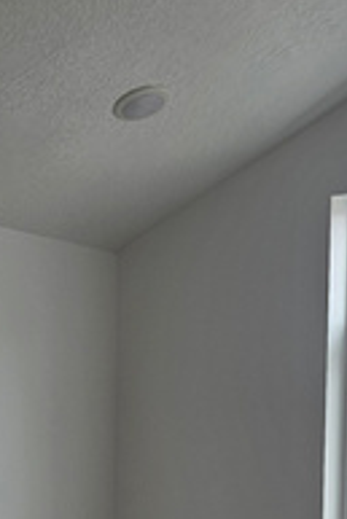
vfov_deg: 20.7
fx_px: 1371
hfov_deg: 14.4
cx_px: 175
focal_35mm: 95
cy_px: 524
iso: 40
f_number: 1.8
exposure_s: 1/120
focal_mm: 5.4
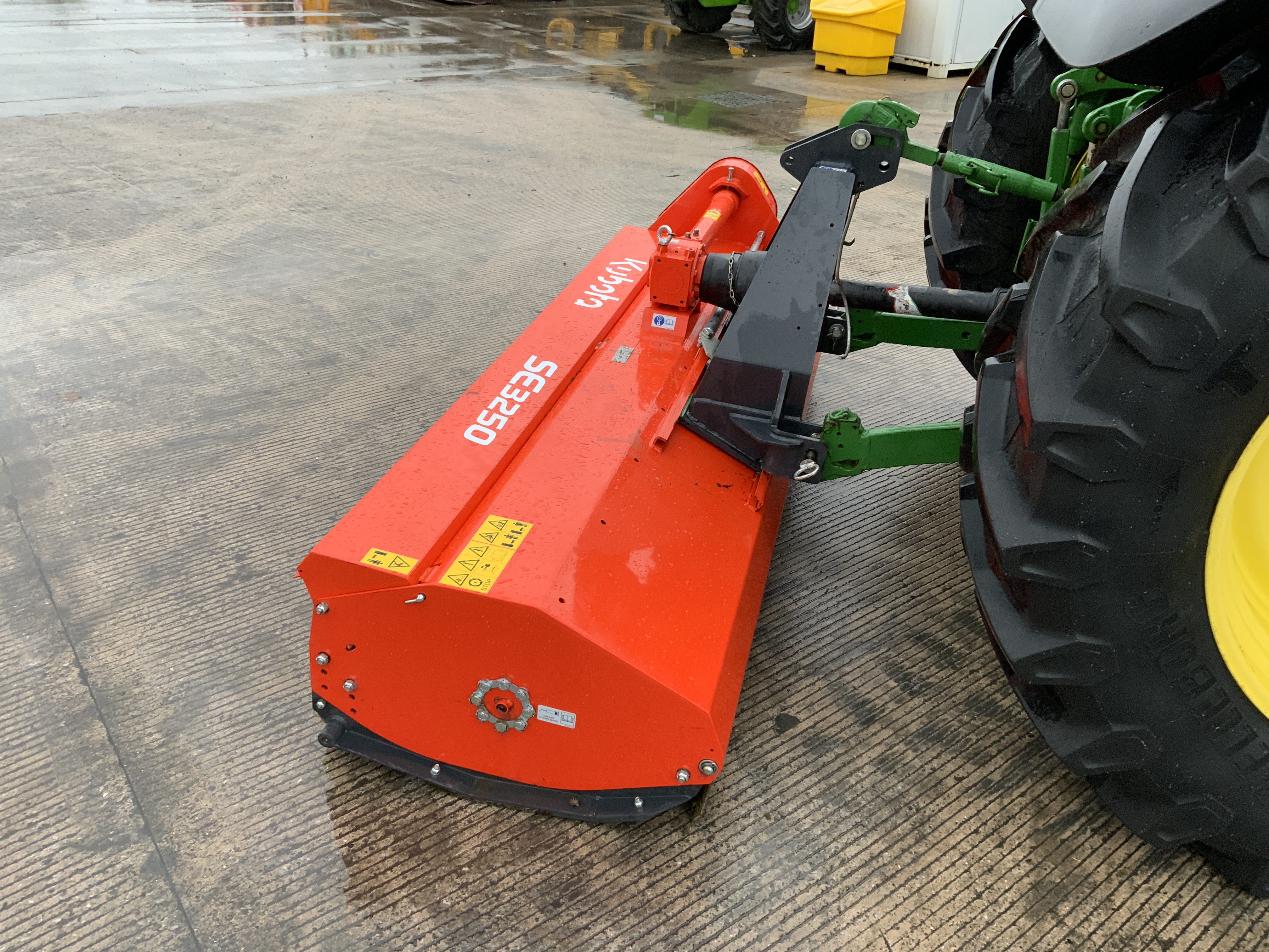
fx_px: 1063
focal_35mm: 29
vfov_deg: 48.2
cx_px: 634
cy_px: 476
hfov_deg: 61.7
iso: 64
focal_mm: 3
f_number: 1.8
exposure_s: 1/60
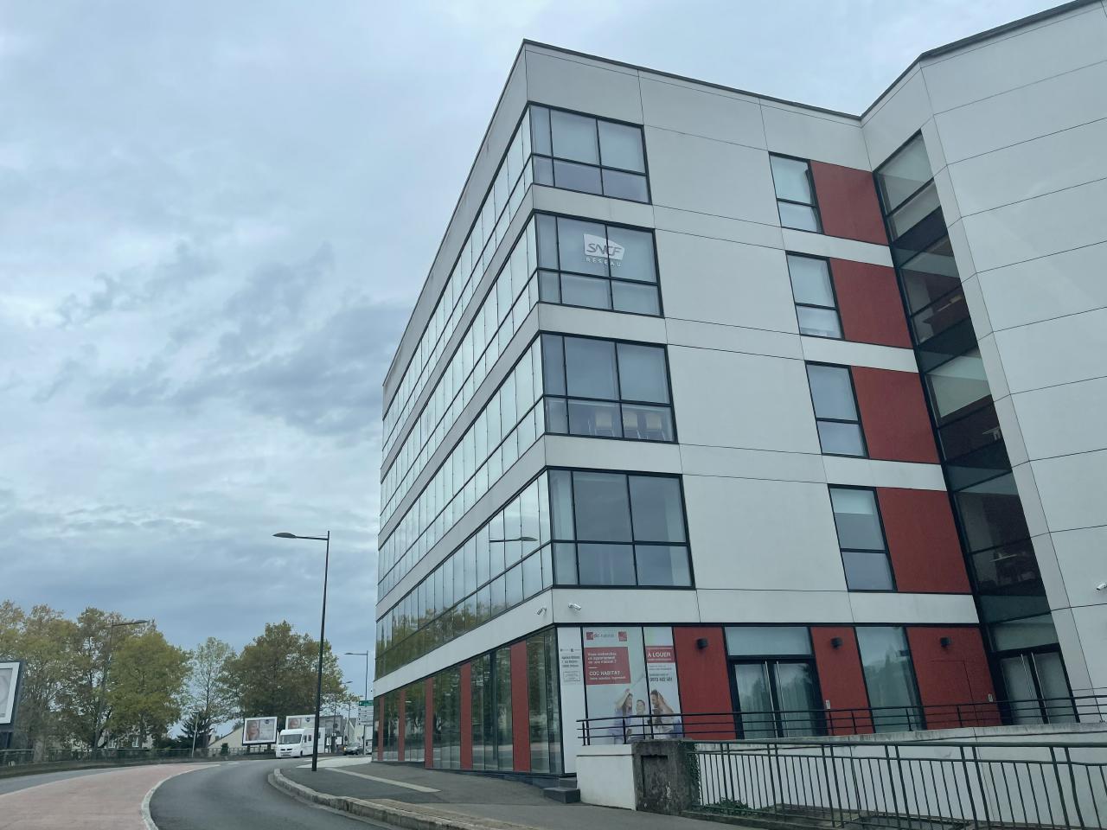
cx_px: 554
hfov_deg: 67.3
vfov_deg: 53.1
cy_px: 415
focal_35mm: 26
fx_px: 831
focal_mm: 4.2
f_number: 1.6
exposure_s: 1/1159
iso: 32
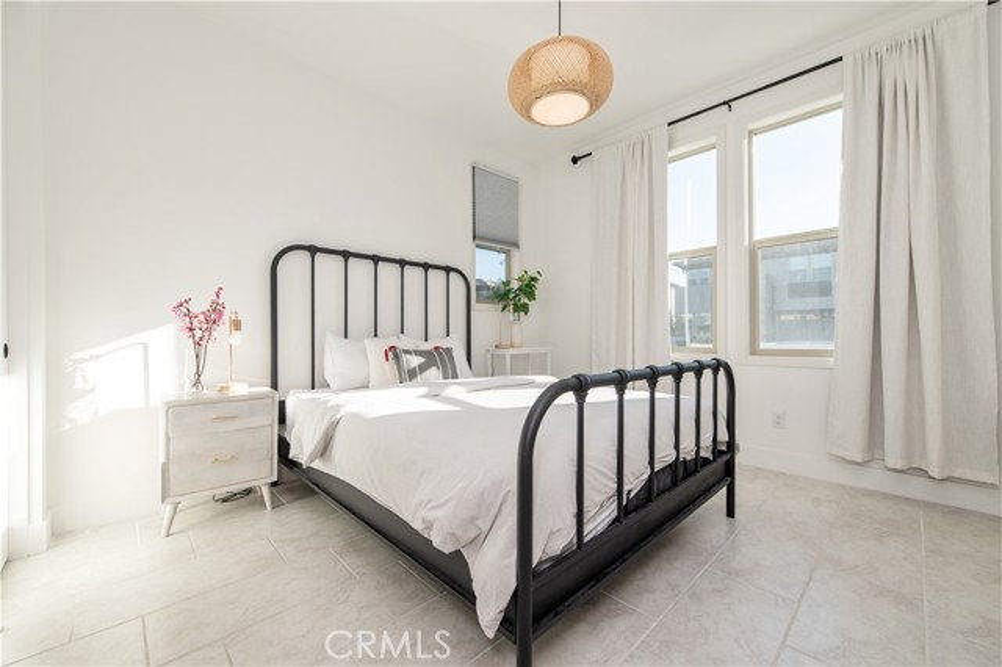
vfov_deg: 81.1
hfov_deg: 104.3
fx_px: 389
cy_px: 334
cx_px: 501
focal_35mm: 14
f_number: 5.6
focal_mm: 14
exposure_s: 1/125
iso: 100
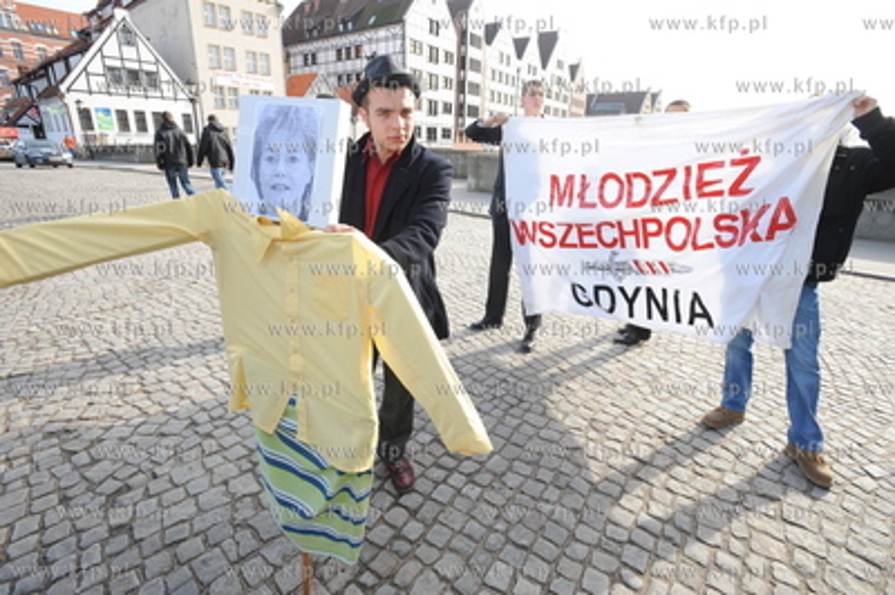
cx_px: 448
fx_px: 422
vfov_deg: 70.3
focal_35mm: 17
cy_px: 298
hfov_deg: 93.3
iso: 200
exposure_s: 1/100
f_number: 8
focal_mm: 17
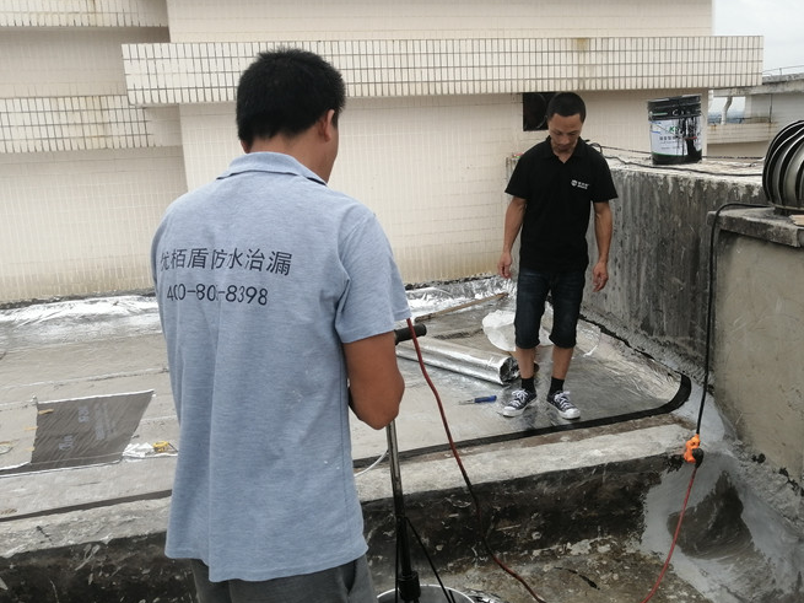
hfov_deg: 55.3
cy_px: 287
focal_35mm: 33
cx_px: 442
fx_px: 766
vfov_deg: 42.9
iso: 50
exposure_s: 1/418
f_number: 1.8
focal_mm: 3.88
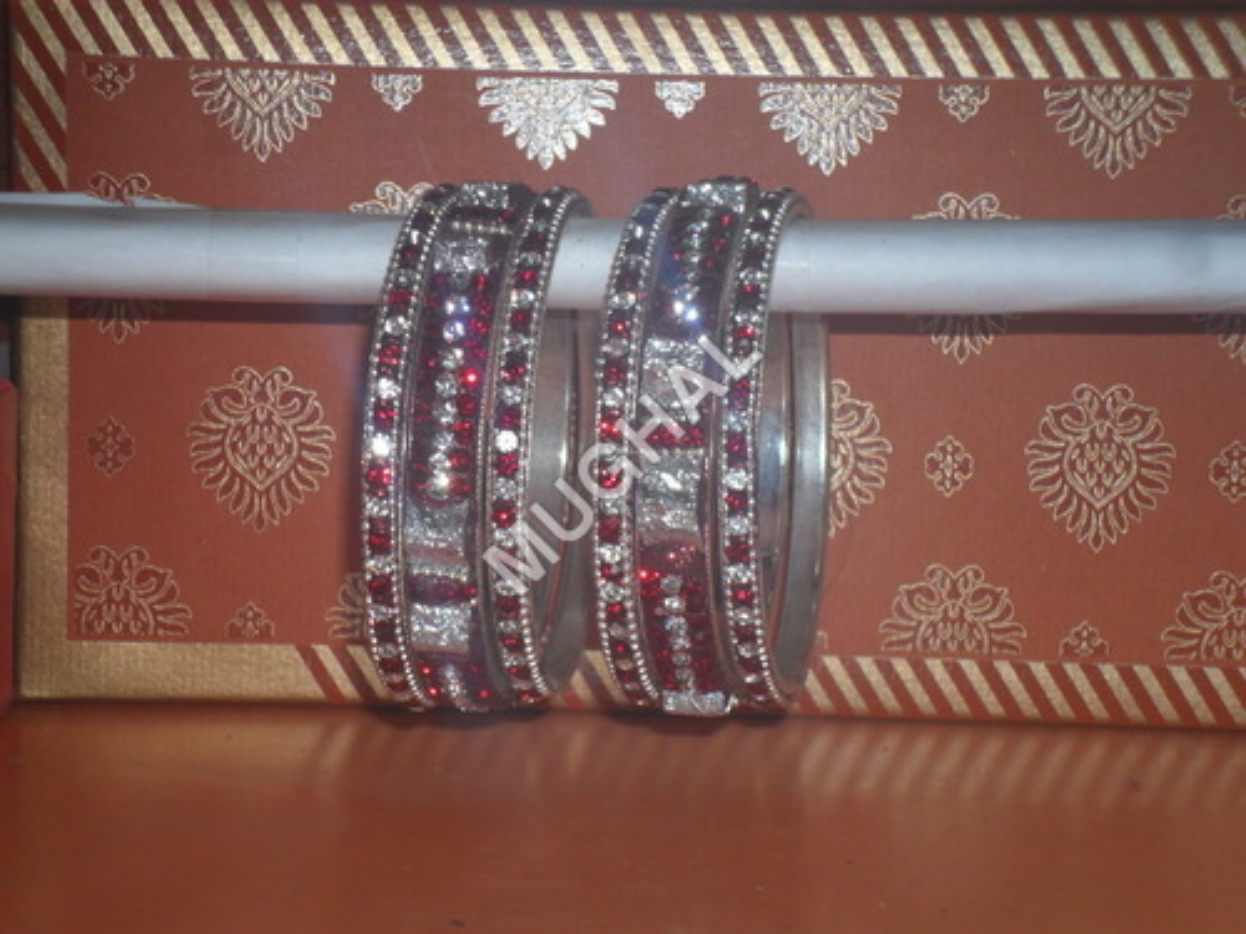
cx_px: 623
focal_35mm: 108
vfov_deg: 13.7
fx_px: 3887
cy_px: 467
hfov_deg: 18.2
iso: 100
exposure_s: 1/60
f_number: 5
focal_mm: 19.6
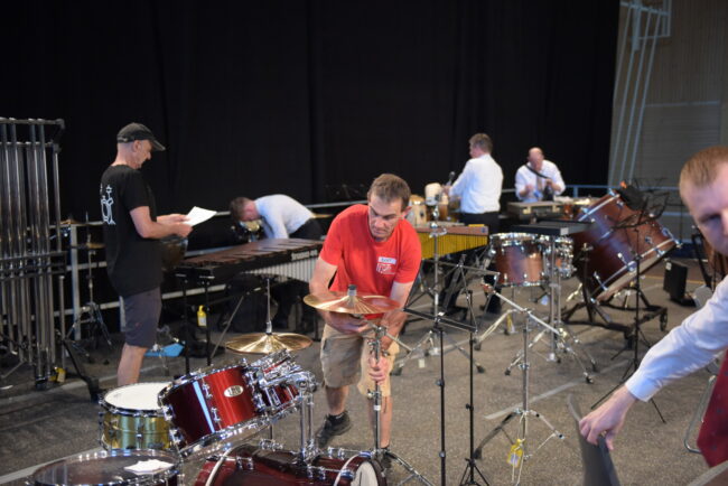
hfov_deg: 44.5
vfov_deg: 30.5
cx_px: 364
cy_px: 243
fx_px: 890
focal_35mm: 44
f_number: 2.8
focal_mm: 44
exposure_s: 1/500
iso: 2500
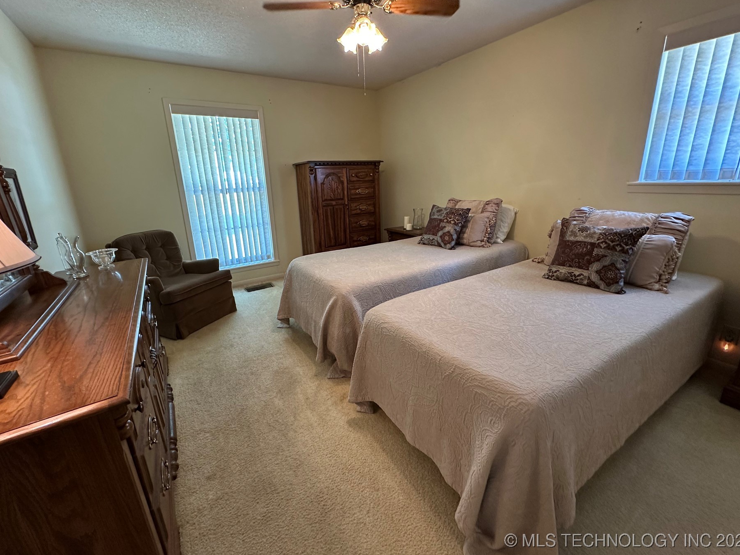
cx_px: 362
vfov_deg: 81.7
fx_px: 321
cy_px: 261
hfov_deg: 98.2
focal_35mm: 15
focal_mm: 2.22
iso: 250
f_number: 2.2
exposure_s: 1/60
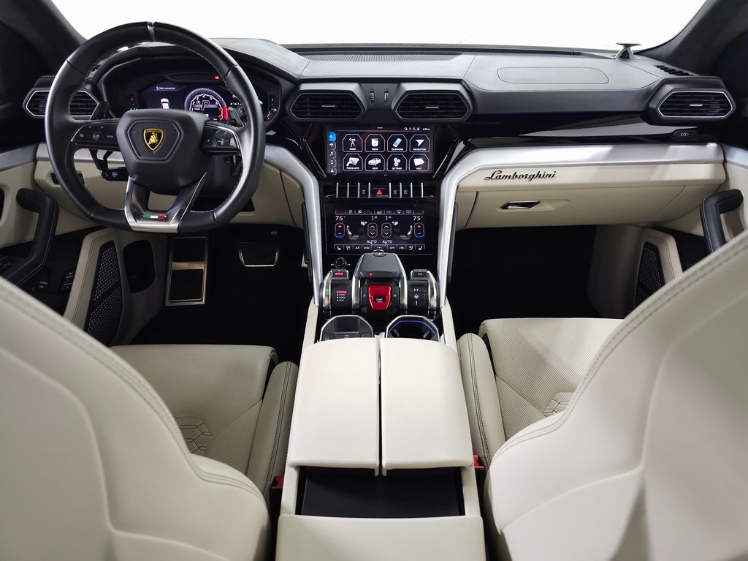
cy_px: 280
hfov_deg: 74.0
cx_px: 374
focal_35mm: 23
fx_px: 497
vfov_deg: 58.8
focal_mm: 6.3
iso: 125
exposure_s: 1/60
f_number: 1.7
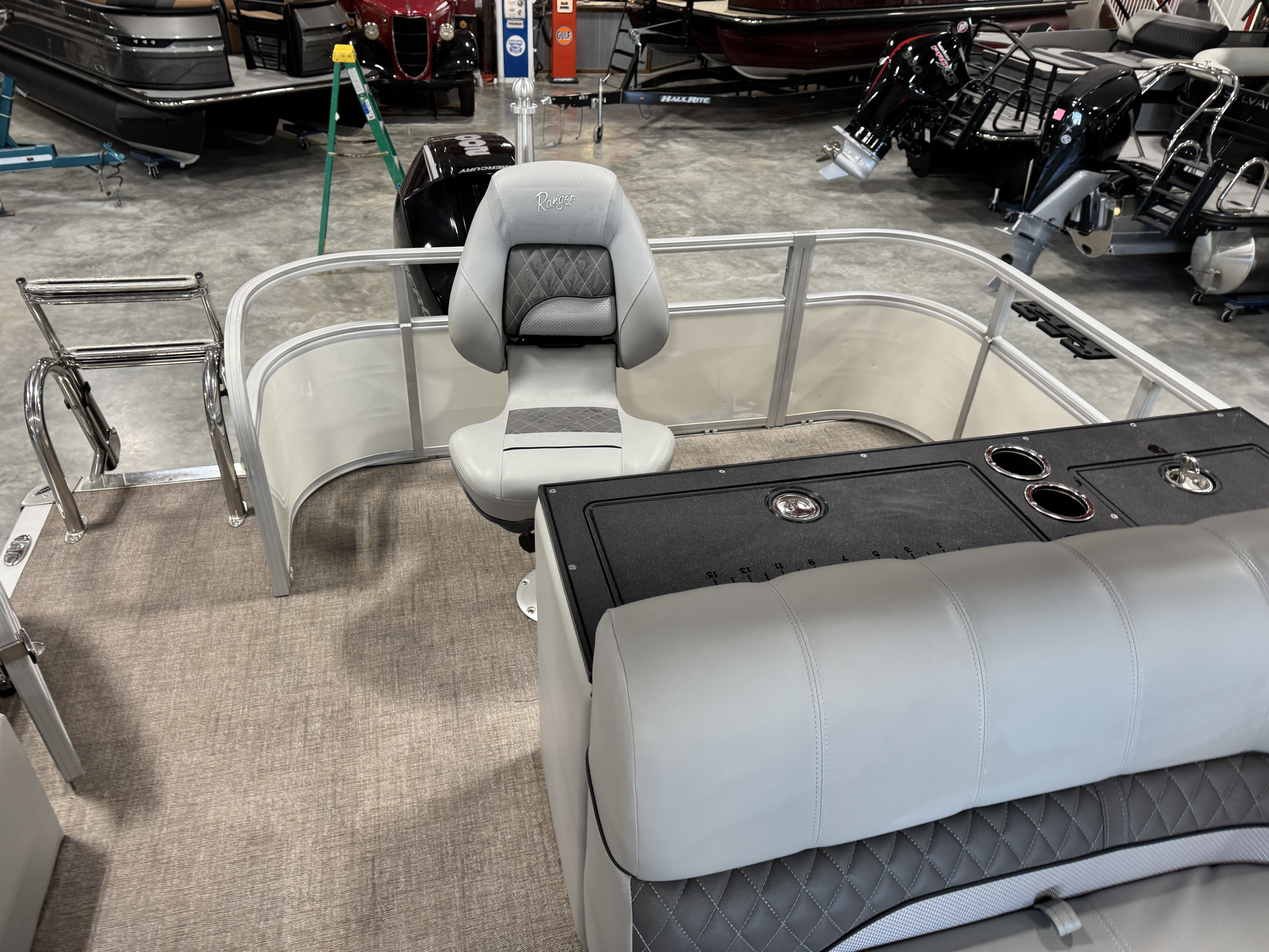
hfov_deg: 71.6
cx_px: 634
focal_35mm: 24
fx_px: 880
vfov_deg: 56.8
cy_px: 476
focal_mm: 6.76
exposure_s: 1/60
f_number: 1.78
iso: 125
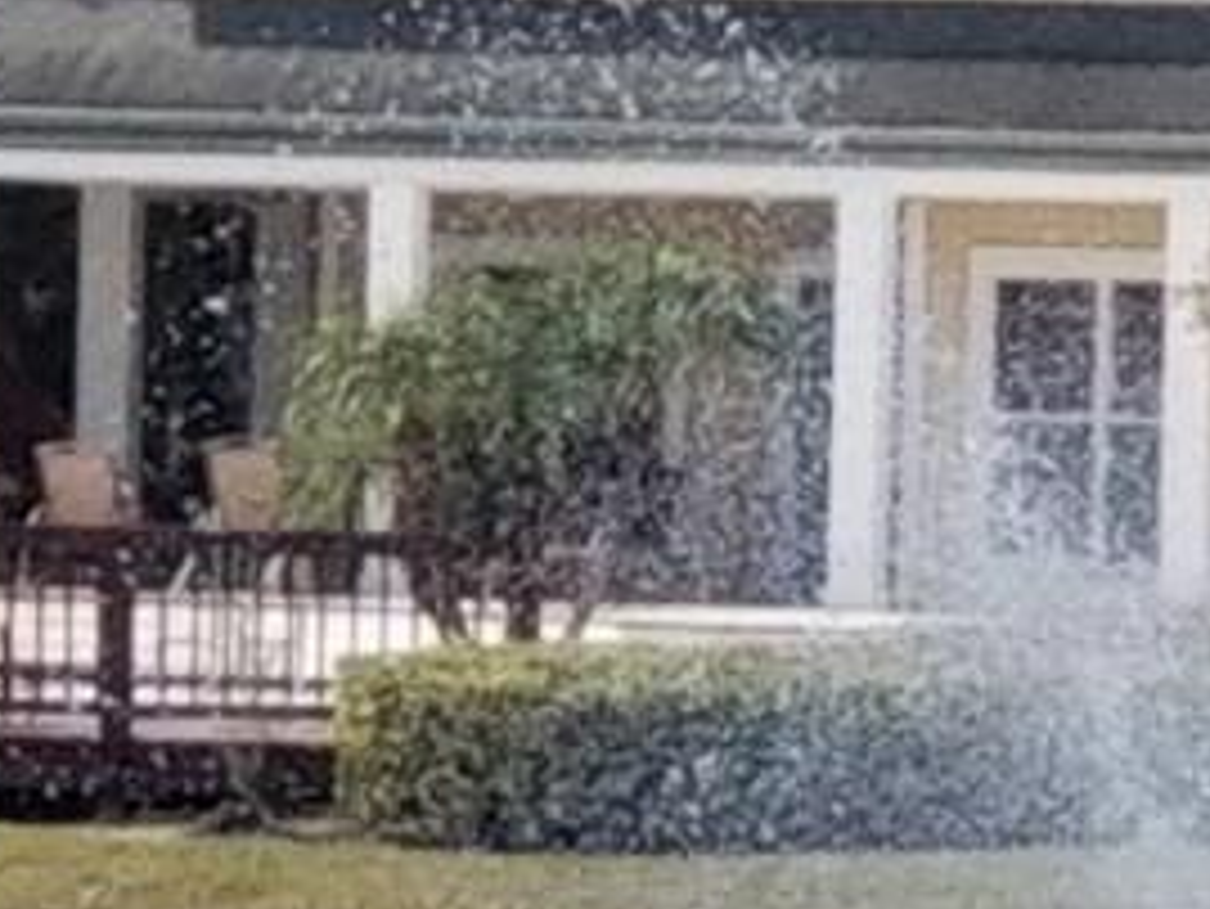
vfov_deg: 7.5
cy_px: 747
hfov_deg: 9.9
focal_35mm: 198
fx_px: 6924
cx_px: 1156
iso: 25
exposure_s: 1/808
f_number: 2.4
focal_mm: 6
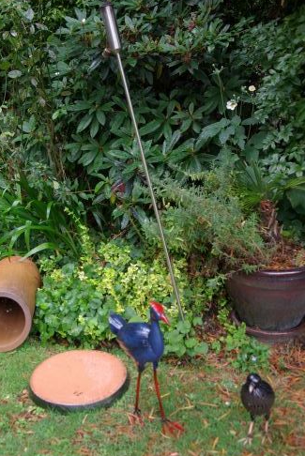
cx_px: 134
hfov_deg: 31.5
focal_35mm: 43
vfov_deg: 45.7
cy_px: 238
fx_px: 540
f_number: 4
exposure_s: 1/90
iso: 400
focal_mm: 23
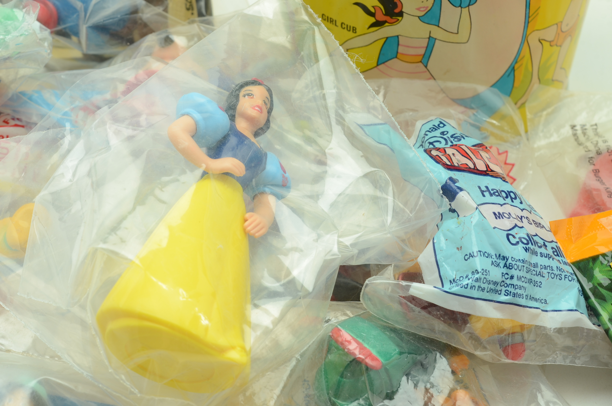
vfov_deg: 19.6
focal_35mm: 69
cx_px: 306
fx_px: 1171
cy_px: 203
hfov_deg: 29.3
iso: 200
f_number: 14
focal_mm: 46
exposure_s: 1/125
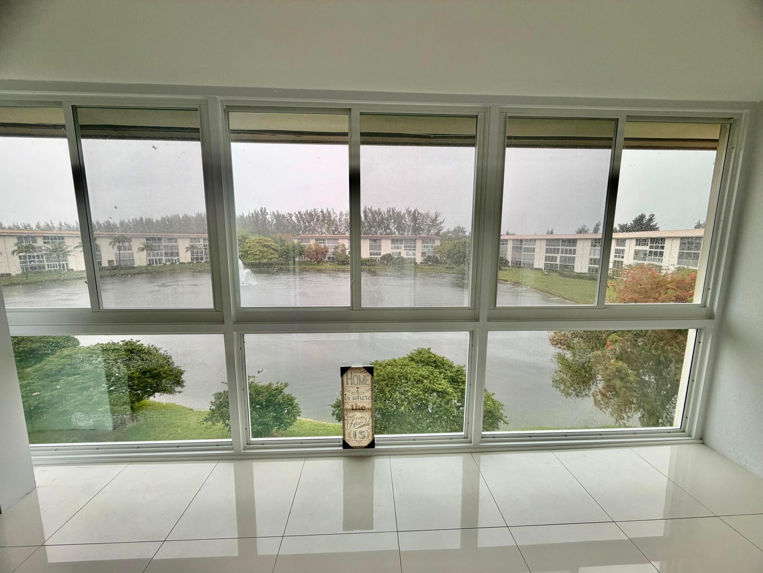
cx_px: 382
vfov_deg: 85.7
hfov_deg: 102.1
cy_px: 286
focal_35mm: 14
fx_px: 309
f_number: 2.2
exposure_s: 1/121
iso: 80
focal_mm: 2.22
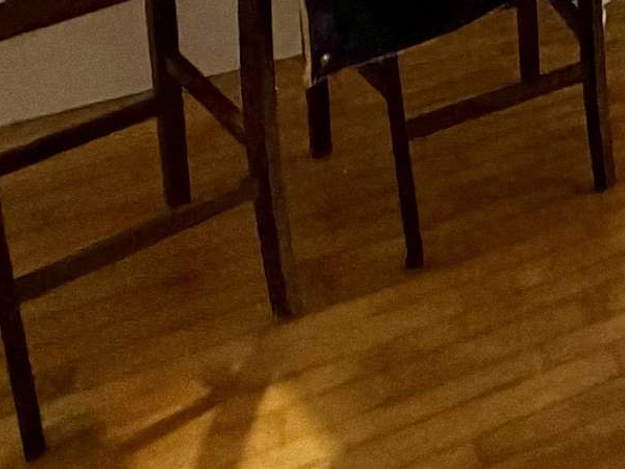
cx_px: 1102
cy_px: -383
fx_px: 1300
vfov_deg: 16.8
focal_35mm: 72
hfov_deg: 20.1
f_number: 2.2
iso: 250
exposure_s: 1/60
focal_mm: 2.22
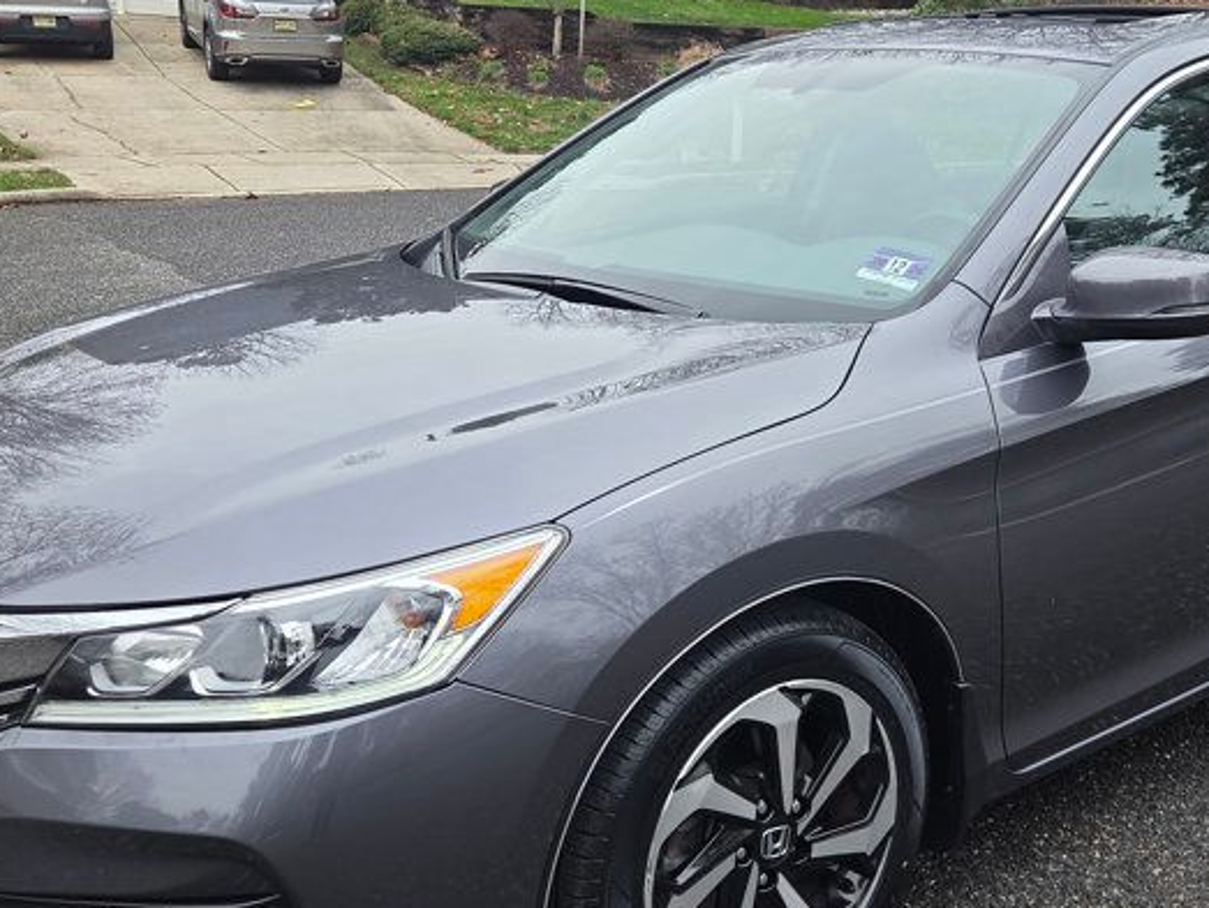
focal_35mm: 45
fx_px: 1573
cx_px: 763
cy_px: 451
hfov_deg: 41.7
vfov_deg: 32.2
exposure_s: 1/180
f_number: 1.8
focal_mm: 5.4
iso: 32
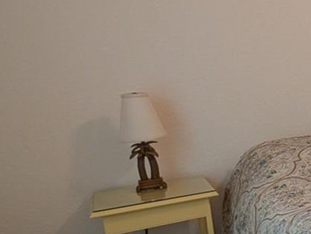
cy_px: 123
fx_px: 414
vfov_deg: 31.6
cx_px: 571
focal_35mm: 46
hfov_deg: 21.9
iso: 96
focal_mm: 2.02
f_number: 1.7
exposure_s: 1/24
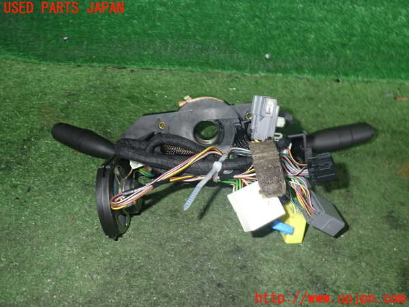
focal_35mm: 30
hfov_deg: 60.0
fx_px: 354
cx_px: 204
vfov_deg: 46.8
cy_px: 154
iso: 250
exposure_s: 1/30
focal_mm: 5.4
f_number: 6.3
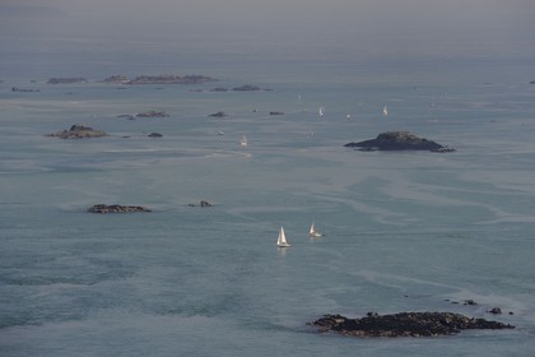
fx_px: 2972
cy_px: 178
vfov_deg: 6.9
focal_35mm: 200
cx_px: 268
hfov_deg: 10.3
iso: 400
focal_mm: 200
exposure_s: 1/1600
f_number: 8
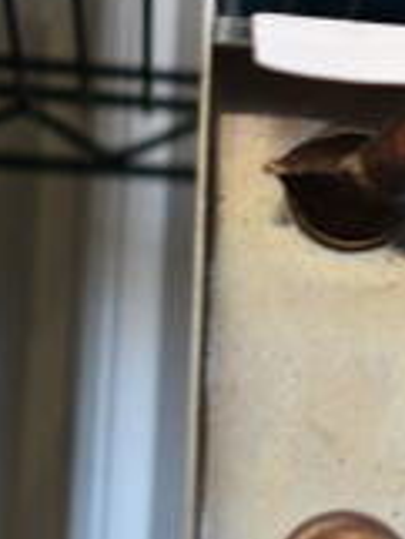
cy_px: 365
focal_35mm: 148
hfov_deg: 9.0
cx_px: 1001
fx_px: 2303
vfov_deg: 13.3
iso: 360
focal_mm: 27
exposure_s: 1/40
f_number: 4
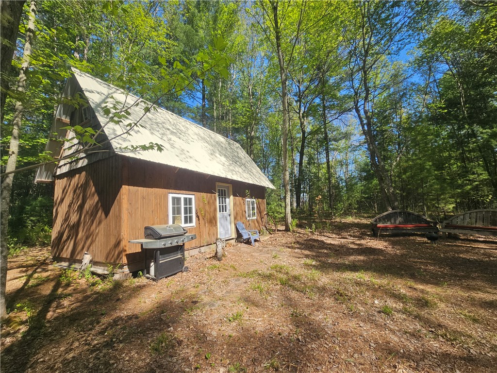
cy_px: 186
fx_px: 187
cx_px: 248
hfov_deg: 106.2
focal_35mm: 13
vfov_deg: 89.9
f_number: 2.2
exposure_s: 1/1195
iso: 50
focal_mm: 2.2
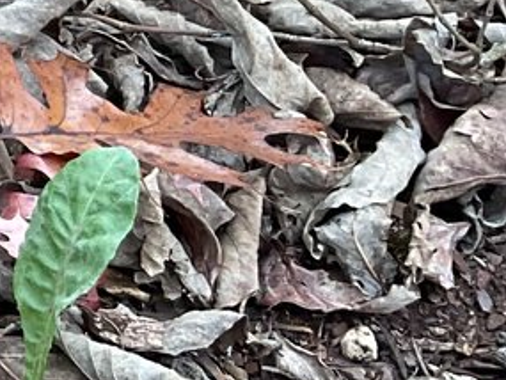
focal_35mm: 154
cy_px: 17
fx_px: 2252
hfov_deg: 10.6
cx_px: -789
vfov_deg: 9.6
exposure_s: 1/120
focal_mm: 3
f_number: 1.8
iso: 20
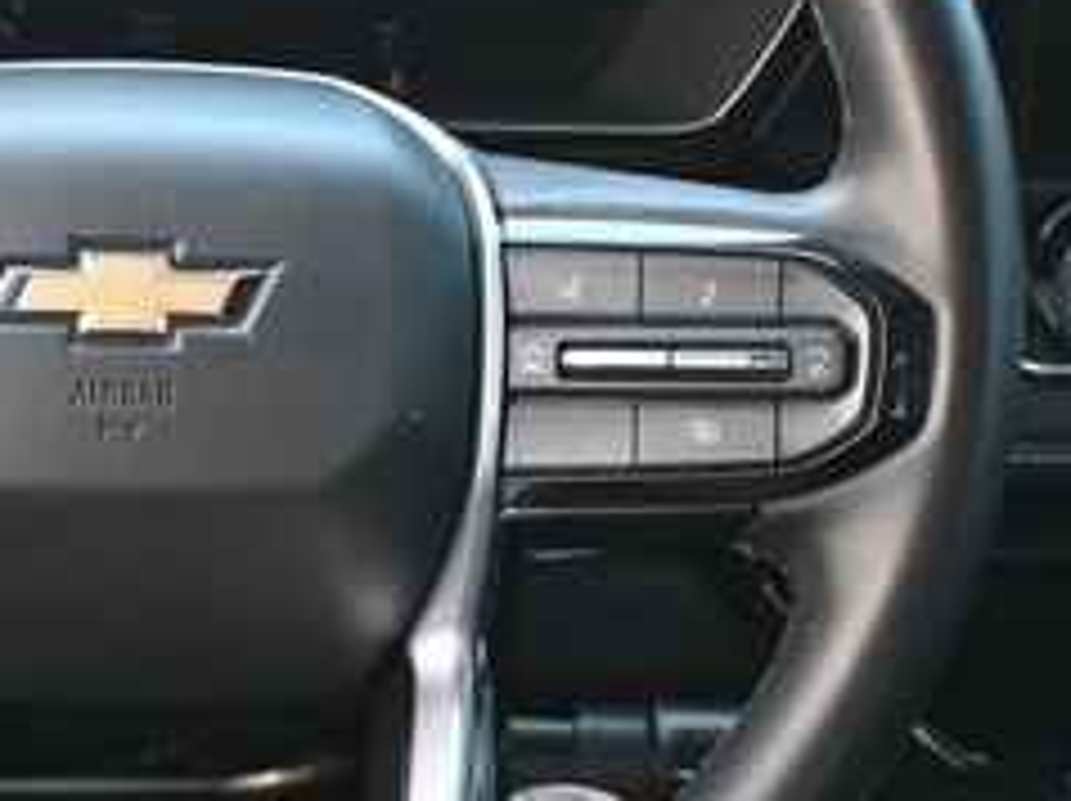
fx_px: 3296
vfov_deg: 13.8
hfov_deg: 18.2
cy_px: 320
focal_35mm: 107
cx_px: 104
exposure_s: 1/125
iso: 1250
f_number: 4.5
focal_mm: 27.5
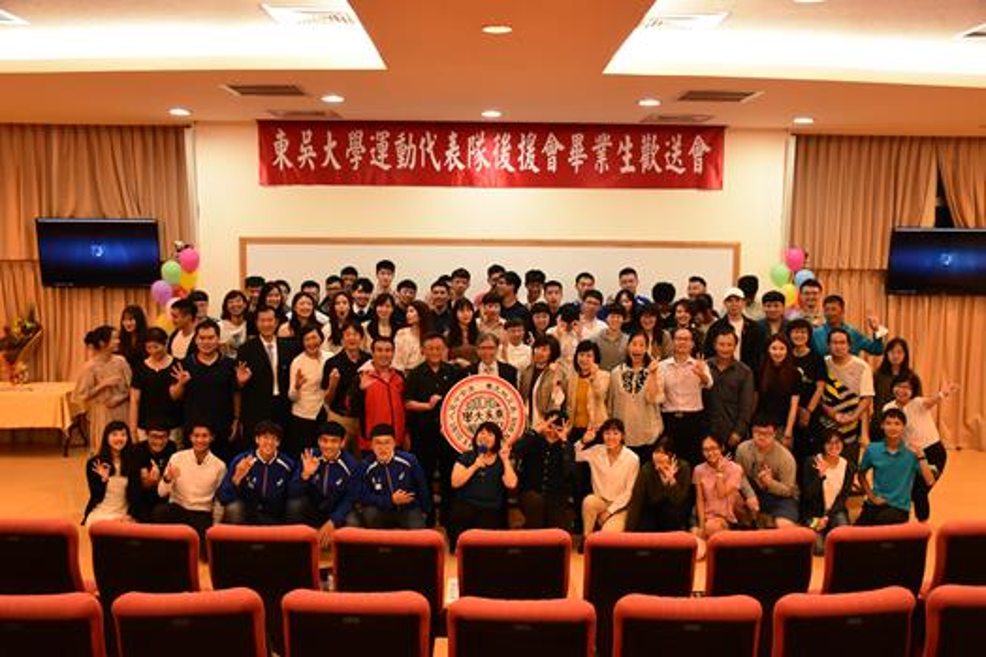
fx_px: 945
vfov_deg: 38.3
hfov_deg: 55.1
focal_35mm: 34
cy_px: 328
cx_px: 493
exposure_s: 1/250
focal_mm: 23
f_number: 4
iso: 3200
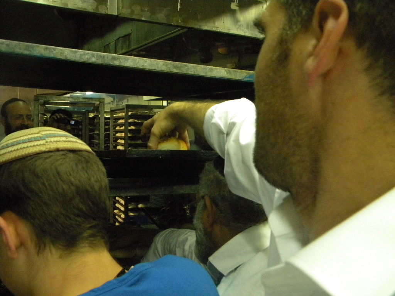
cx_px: 198
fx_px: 411
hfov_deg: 51.4
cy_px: 148
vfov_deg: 39.7
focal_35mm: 36
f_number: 3.7
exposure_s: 1/82
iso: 800
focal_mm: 6.4
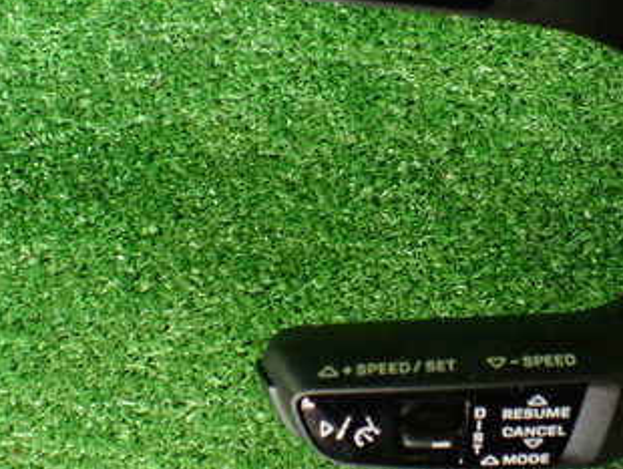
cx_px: 422
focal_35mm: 58
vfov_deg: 25.1
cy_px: 149
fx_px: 1045
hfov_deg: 32.9
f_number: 2.3
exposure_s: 1/50
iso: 800
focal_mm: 5.4
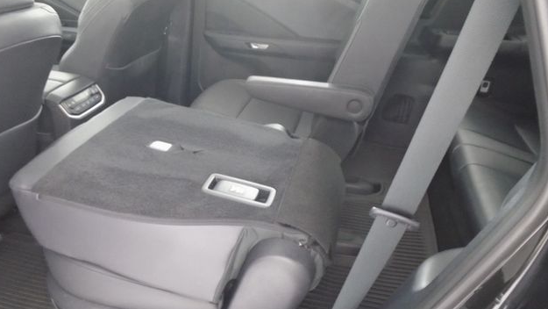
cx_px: 271
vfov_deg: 40.2
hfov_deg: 66.0
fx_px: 422
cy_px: 161
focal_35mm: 29
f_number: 3.2
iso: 400
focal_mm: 4.6
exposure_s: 1/13
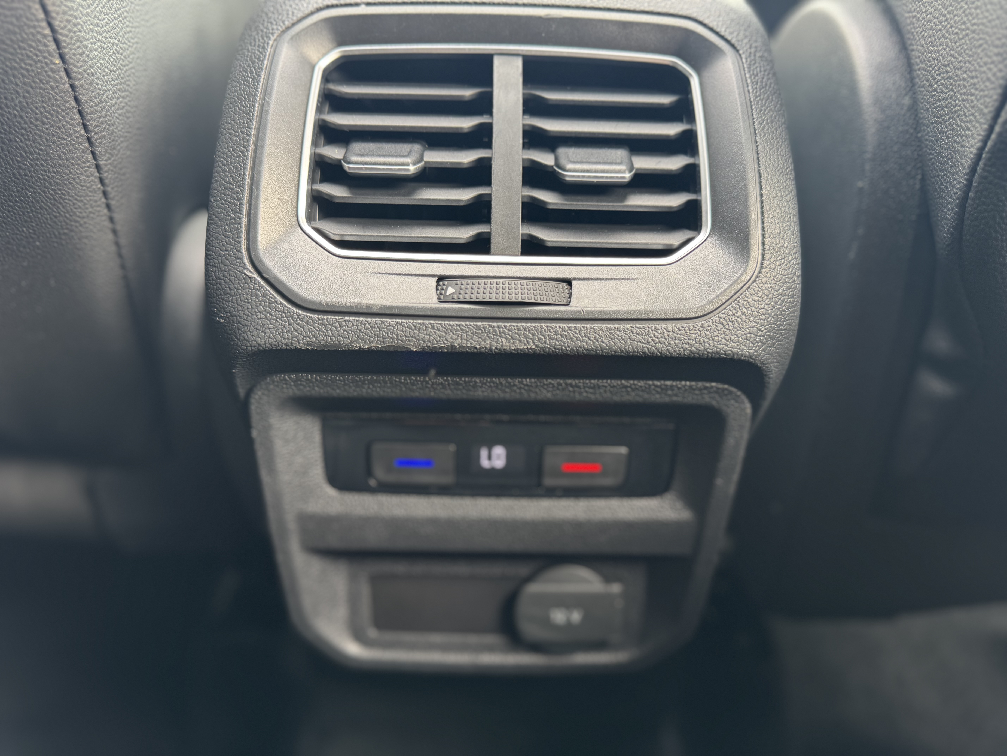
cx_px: 504
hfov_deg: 71.6
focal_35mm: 24
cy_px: 378
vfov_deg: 56.8
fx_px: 698
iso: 200
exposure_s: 1/121
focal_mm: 6.76
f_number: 1.78
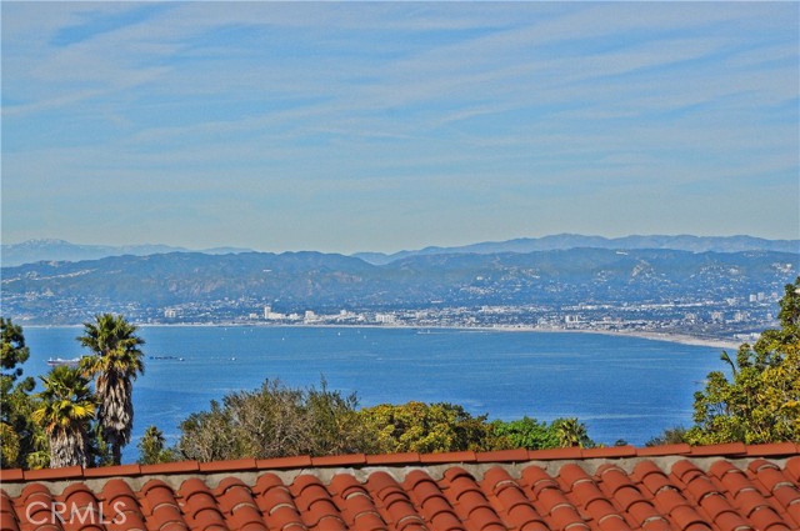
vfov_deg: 8.3
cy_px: 266
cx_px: 400
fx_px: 3662
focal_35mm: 165
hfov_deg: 12.5
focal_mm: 110
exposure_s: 1/800
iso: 250
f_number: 14
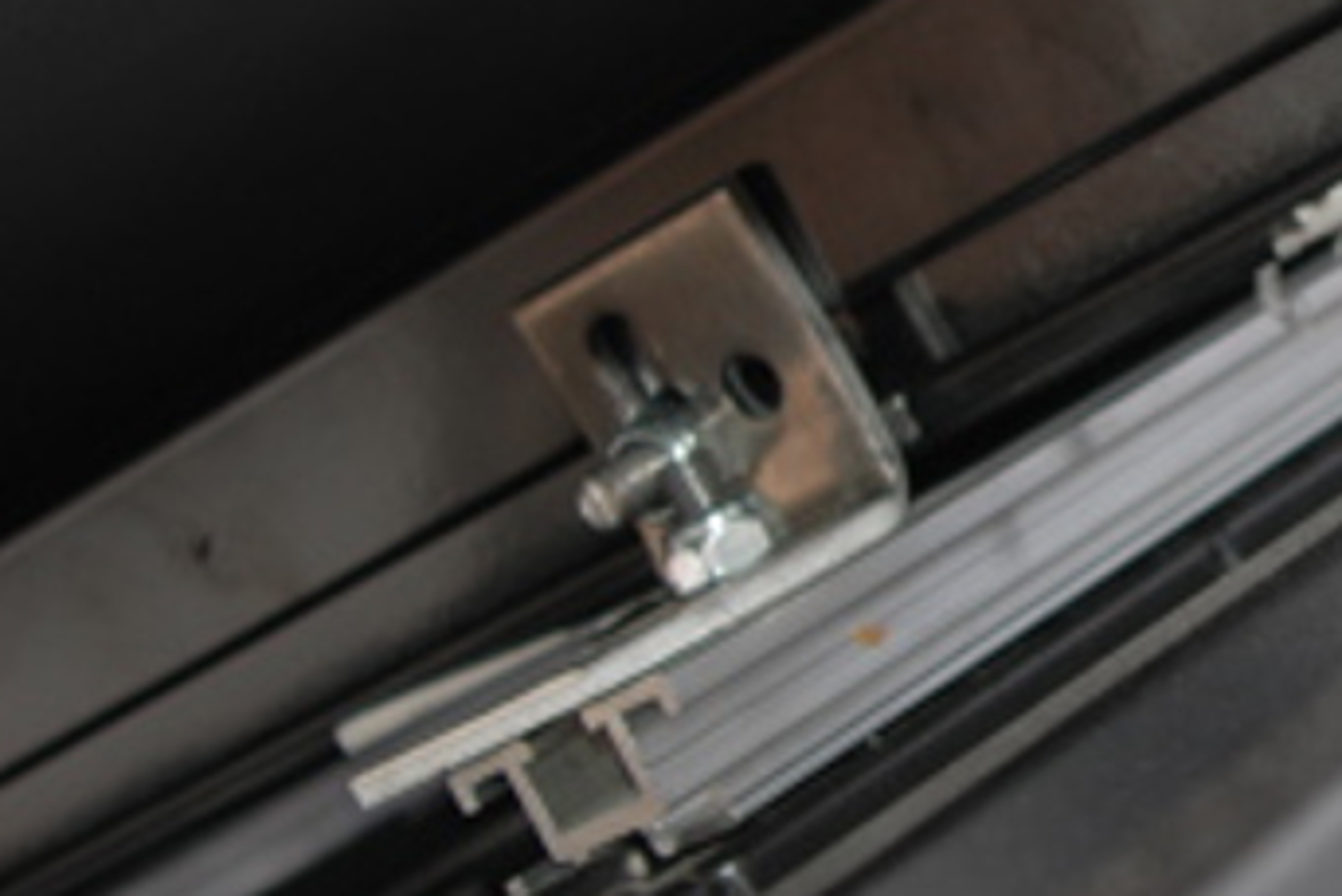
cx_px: 1651
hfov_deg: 18.5
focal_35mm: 104
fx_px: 3878
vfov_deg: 13.0
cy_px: -12
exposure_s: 1/320
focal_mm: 28
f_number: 3.8
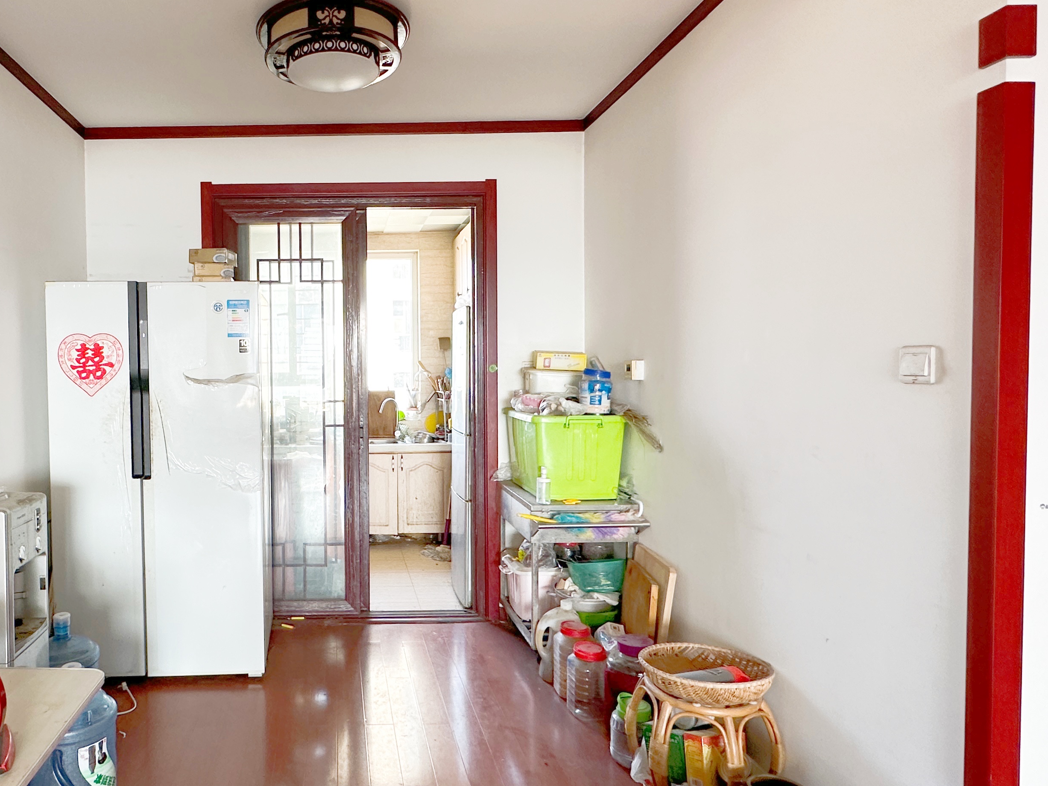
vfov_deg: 58.9
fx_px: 696
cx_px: 337
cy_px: 391
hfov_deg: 71.4
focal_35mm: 23
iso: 160
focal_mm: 2.22
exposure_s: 1/99
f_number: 2.2
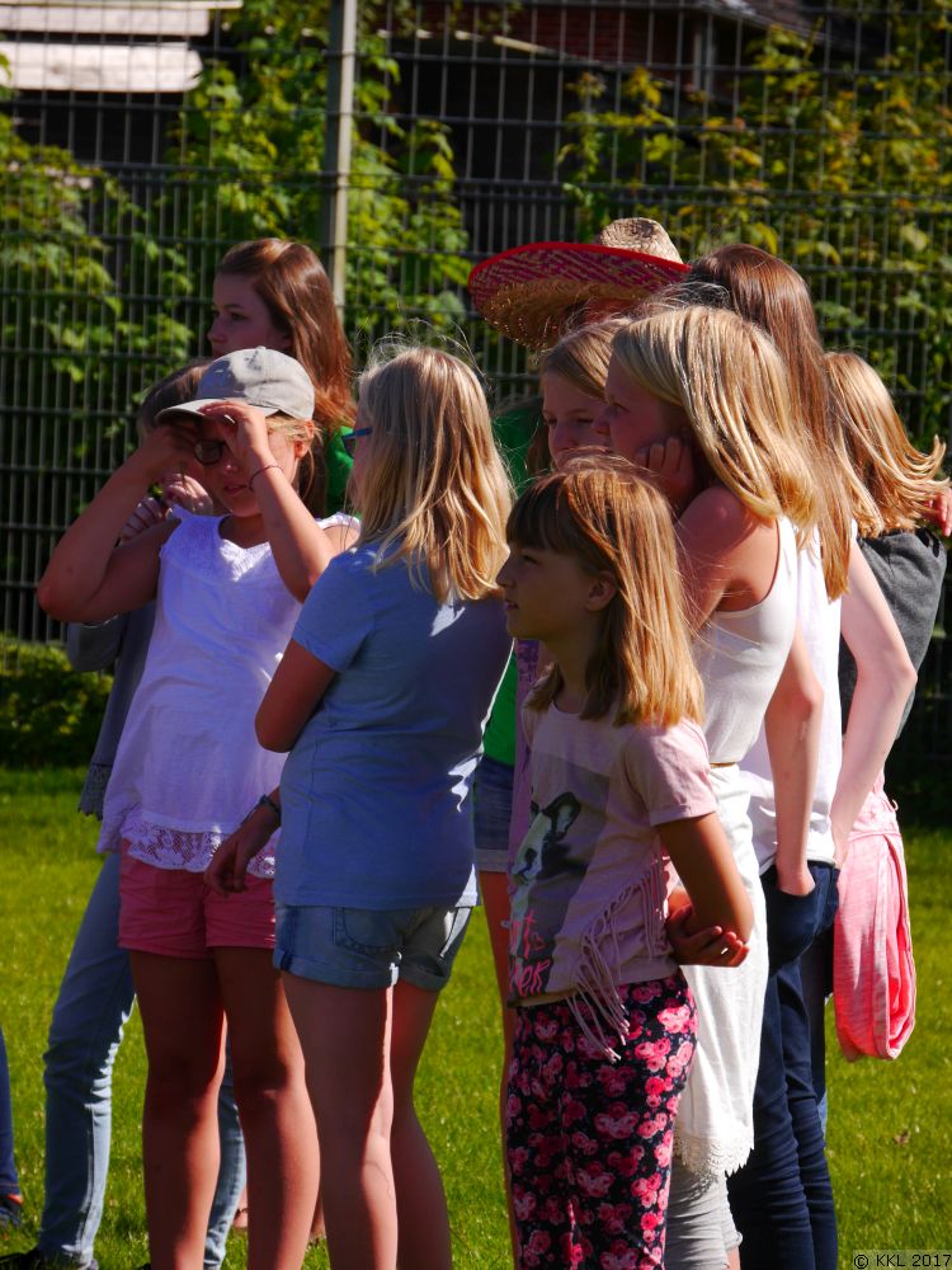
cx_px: 476
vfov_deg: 10.2
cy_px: 635
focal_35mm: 194
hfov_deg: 7.7
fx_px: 7114
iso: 160
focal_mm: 97
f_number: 7.1
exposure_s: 1/500
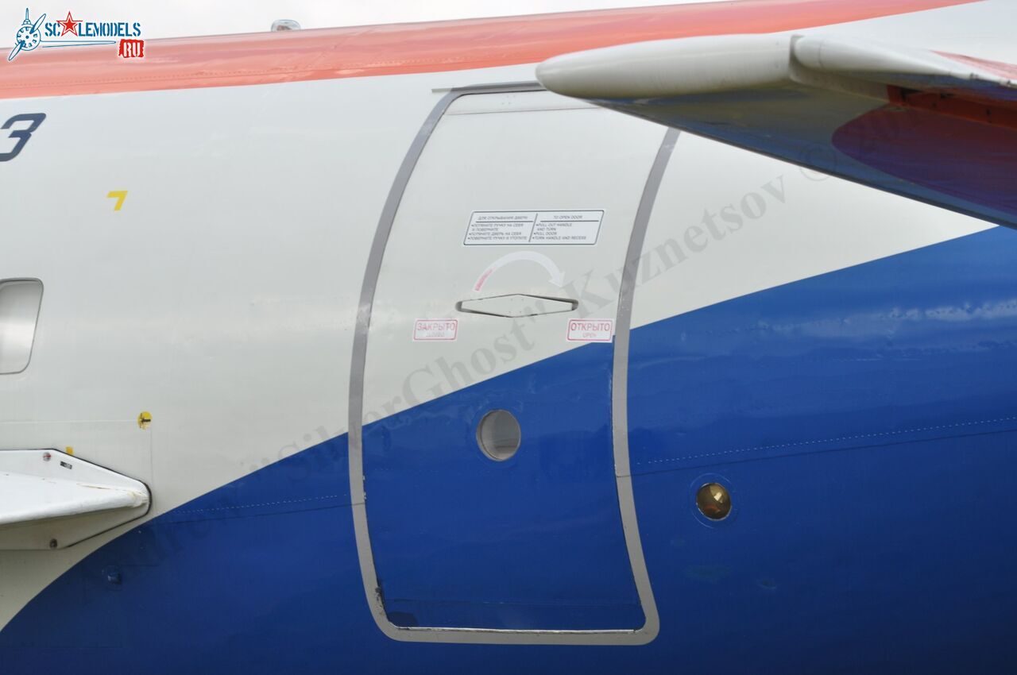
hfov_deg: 10.2
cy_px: 338
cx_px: 508
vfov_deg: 6.8
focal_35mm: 202
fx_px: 5713
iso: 200
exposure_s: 1/200
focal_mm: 135
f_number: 8
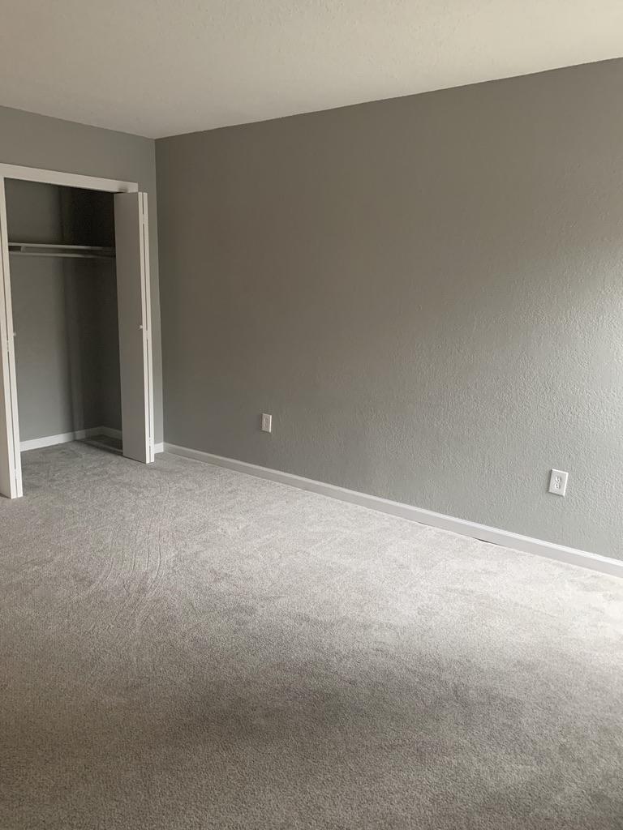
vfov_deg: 67.3
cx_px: 312
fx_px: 624
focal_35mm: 26
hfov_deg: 53.1
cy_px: 415
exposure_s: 1/40
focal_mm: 4.25
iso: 250
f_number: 1.8
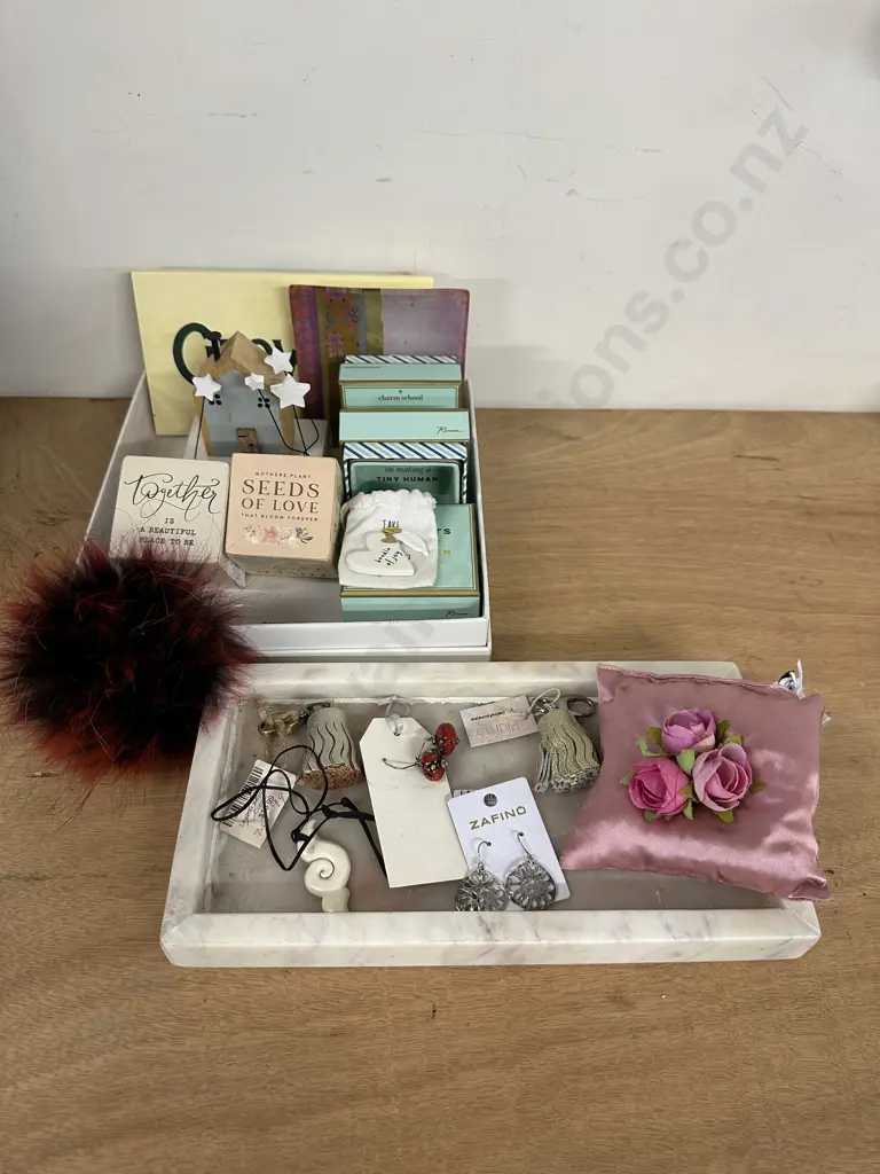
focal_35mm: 24
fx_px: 813
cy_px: 587
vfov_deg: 71.6
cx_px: 440
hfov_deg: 56.8
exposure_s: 1/100
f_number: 1.78
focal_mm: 6.86
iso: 200
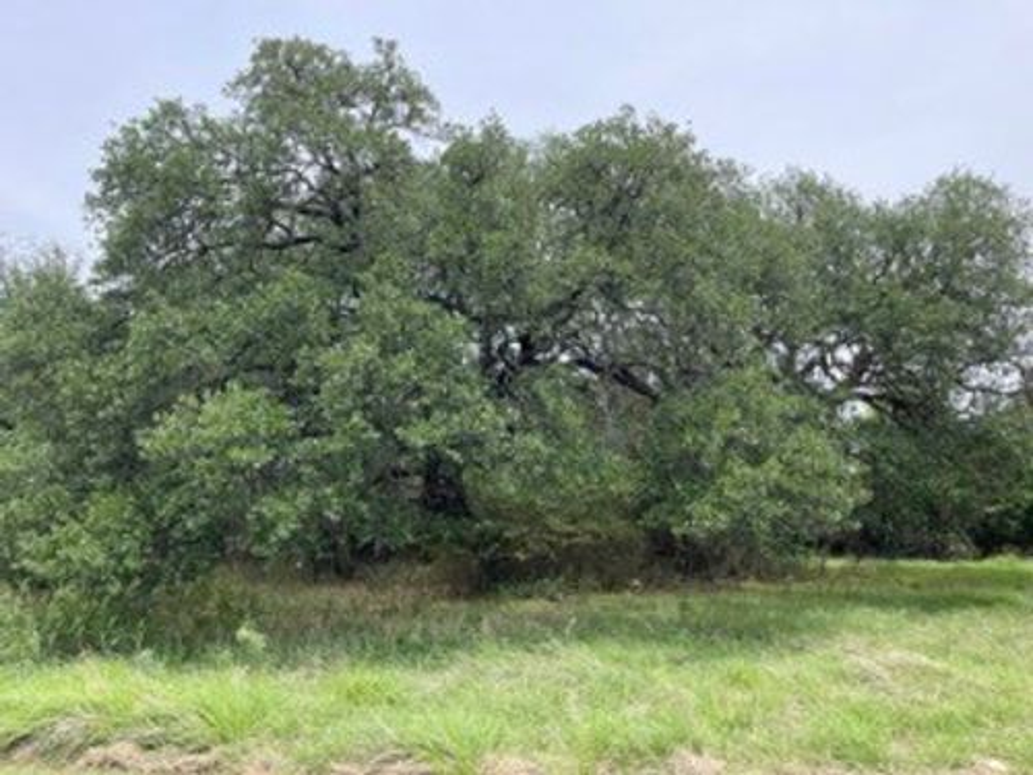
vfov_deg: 53.1
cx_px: 516
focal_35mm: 26
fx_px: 776
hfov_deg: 67.3
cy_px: 388
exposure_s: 1/1667
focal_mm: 5.1
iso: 32
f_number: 1.6
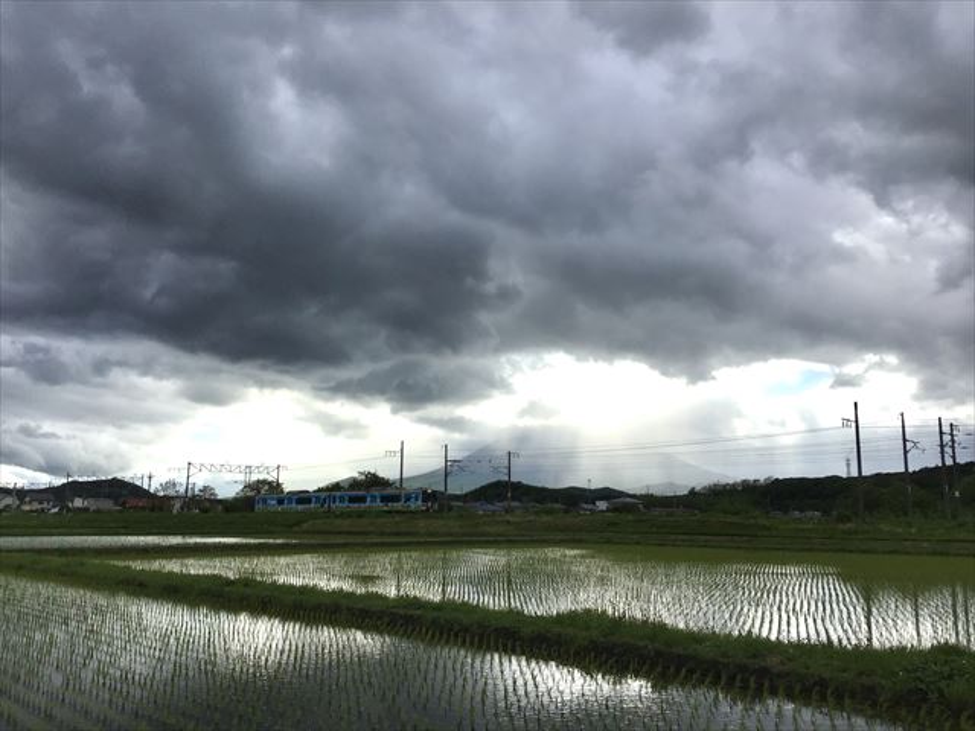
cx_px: 488
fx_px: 873
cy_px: 366
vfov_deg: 45.4
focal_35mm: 31
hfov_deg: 58.4
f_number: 2.4
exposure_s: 1/1733
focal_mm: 3.3
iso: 25
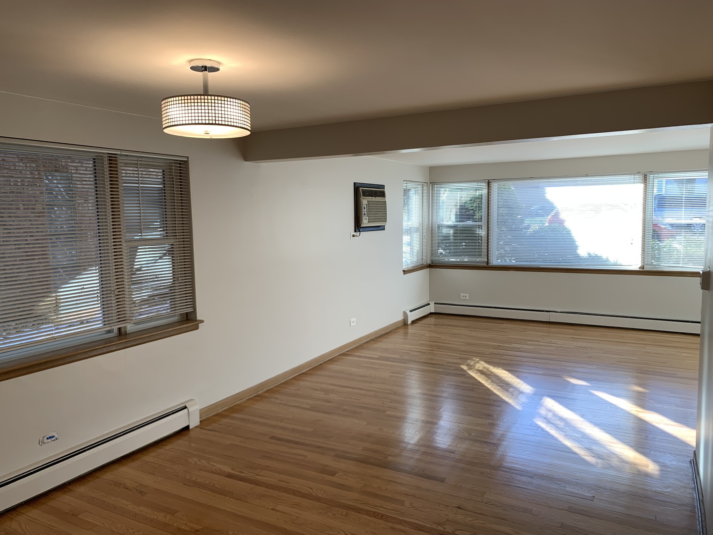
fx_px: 536
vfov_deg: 53.1
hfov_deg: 67.3
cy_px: 268
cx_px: 356
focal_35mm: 26
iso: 25
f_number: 1.8
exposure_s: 1/120
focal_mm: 4.25
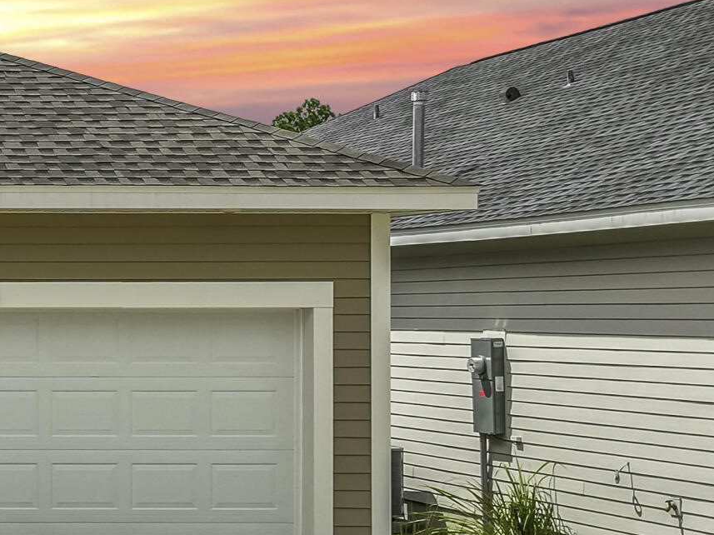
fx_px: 1732
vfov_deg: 17.6
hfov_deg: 19.2
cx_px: -471
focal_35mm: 84
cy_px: 265
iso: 100
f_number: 3.5
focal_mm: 12.29
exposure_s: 1/640
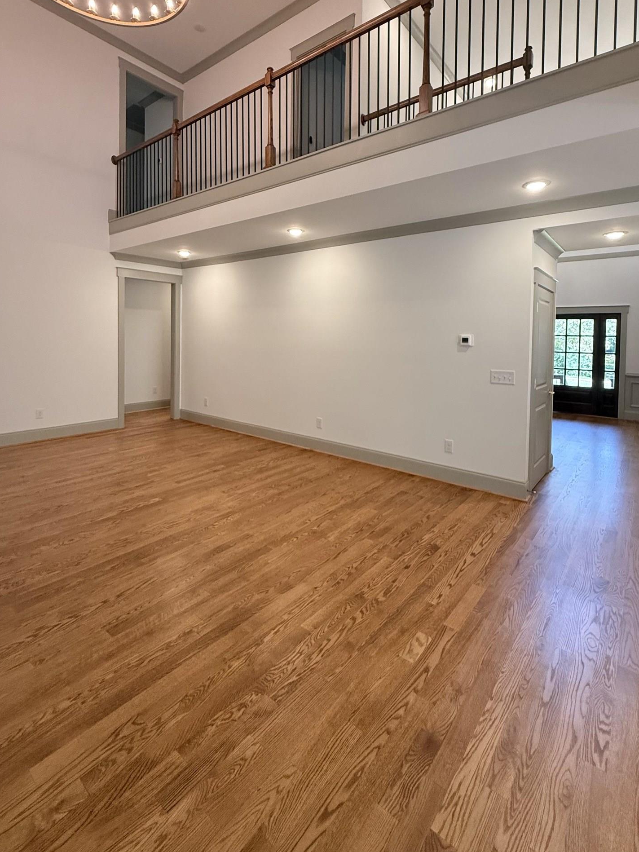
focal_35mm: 17
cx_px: 333
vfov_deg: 90.0
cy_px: 348
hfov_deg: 74.7
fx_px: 418
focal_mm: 2.22
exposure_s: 1/120
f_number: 2.2
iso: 250
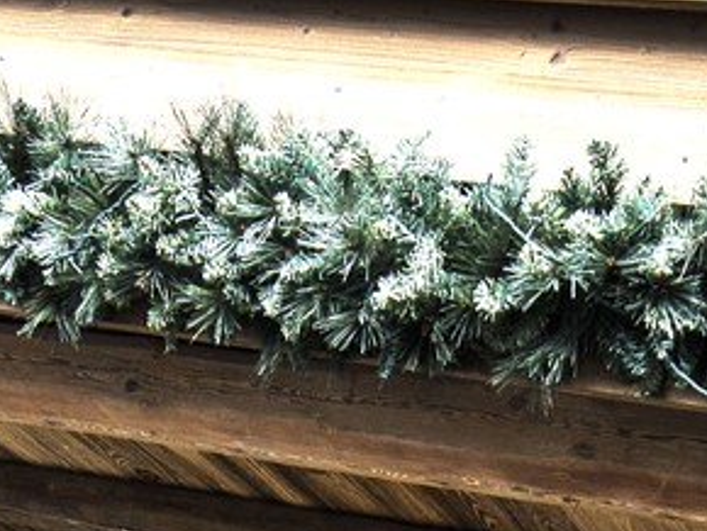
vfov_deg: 13.9
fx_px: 1819
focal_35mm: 89
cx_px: 441
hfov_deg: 21.9
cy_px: 1090
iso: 160
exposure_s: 1/250
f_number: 5
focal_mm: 14
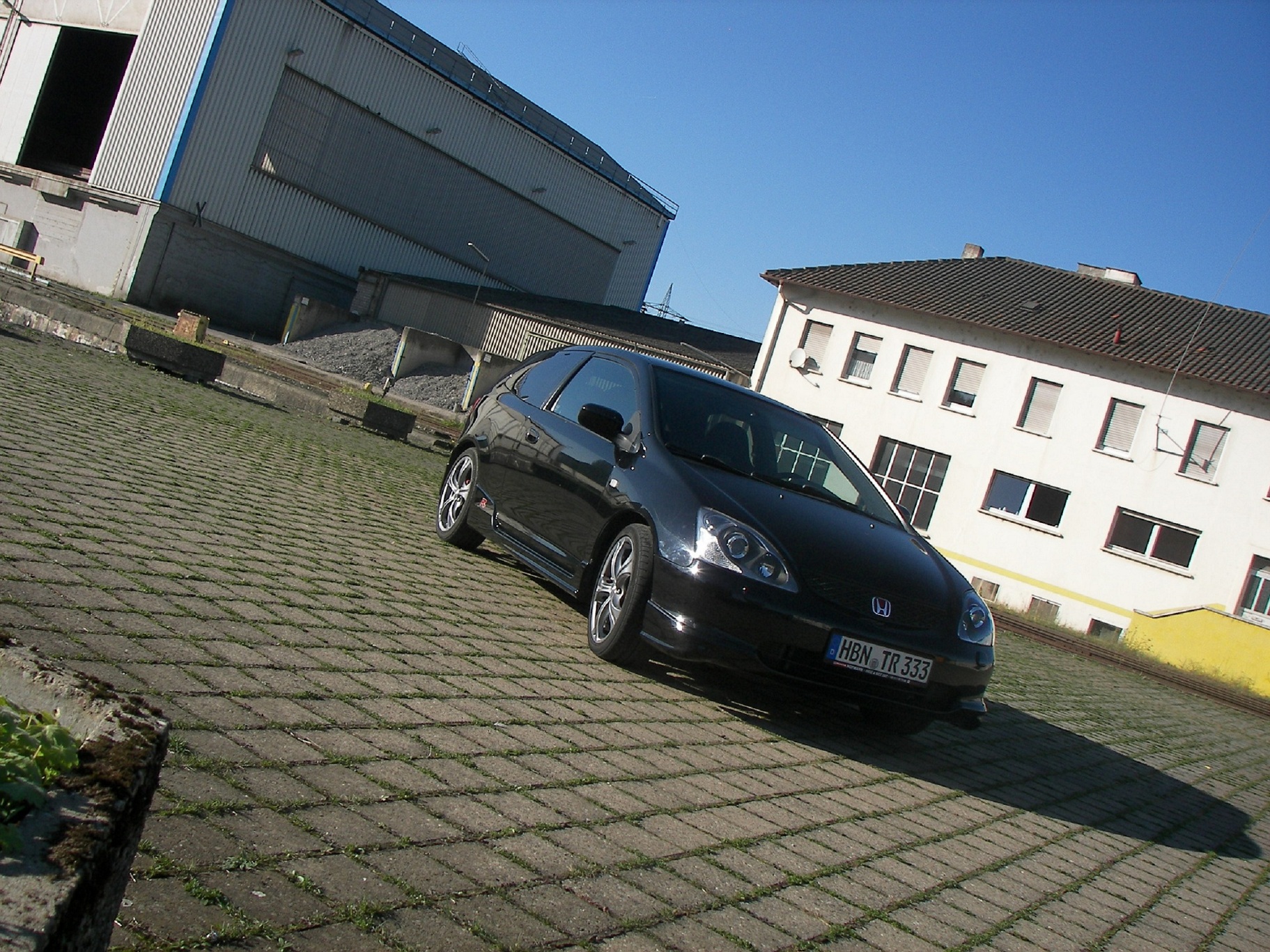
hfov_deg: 51.4
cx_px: 635
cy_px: 476
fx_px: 1321
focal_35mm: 36
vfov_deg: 39.7
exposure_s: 1/800
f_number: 2.8
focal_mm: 6
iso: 50
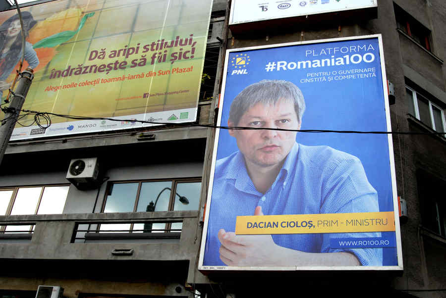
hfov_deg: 53.1
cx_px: 223
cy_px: 149
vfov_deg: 37.0
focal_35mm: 36
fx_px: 446
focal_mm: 24
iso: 100
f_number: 6.3
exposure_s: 1/160
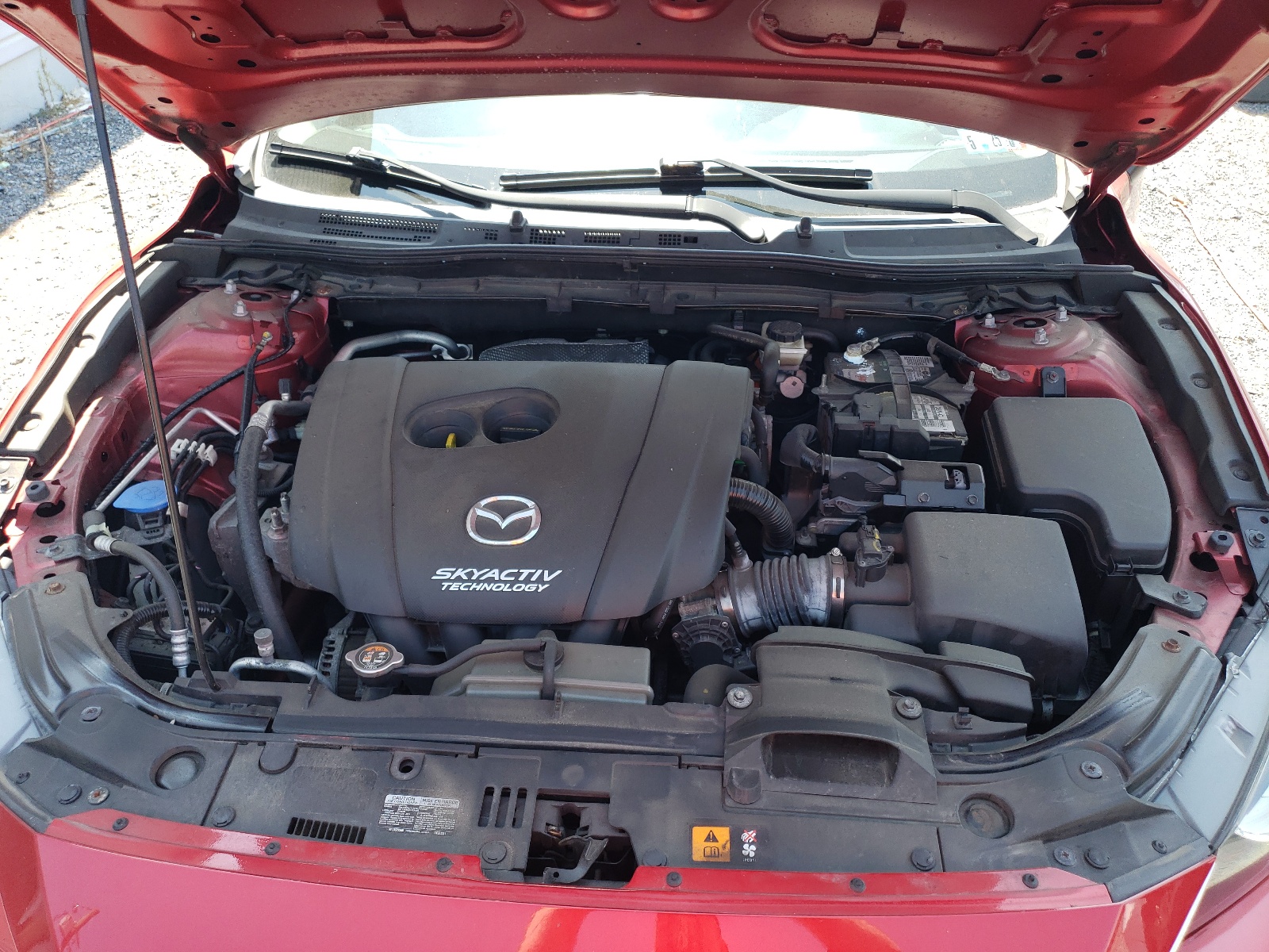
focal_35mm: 26
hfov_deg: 67.3
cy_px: 476
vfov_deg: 53.1
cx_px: 634
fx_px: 953
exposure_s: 1/370
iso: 50
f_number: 1.5
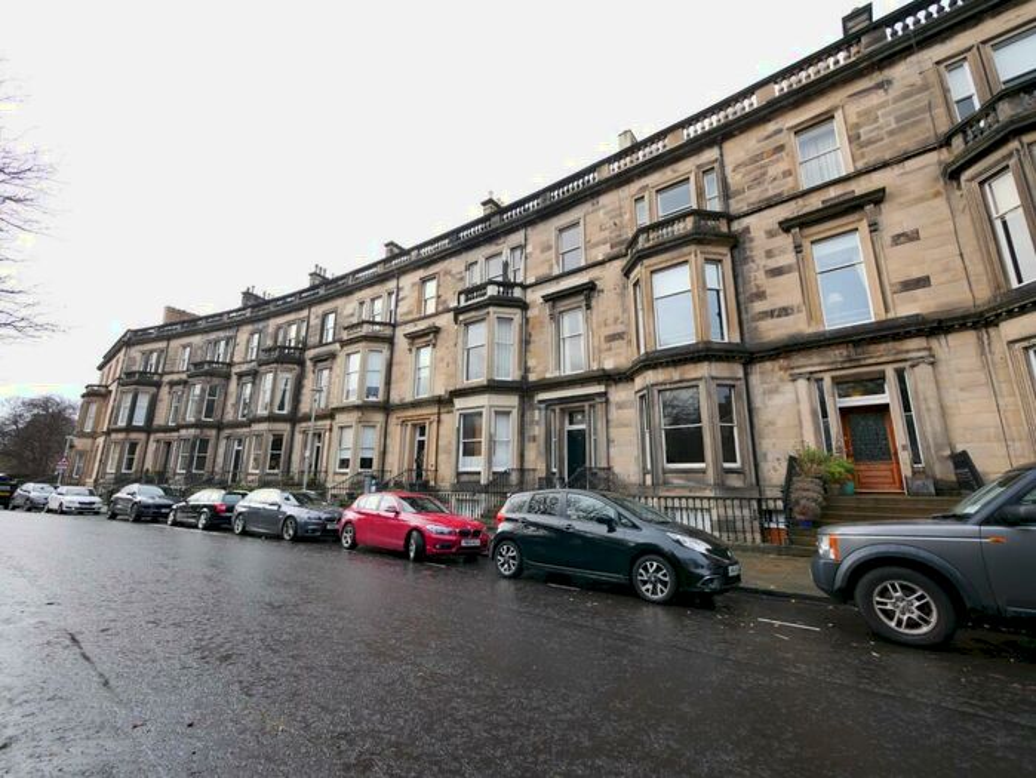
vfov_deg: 85.7
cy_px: 389
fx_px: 419
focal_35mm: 14
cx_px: 518
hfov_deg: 102.0
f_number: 4
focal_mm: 7
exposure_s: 1/100
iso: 200
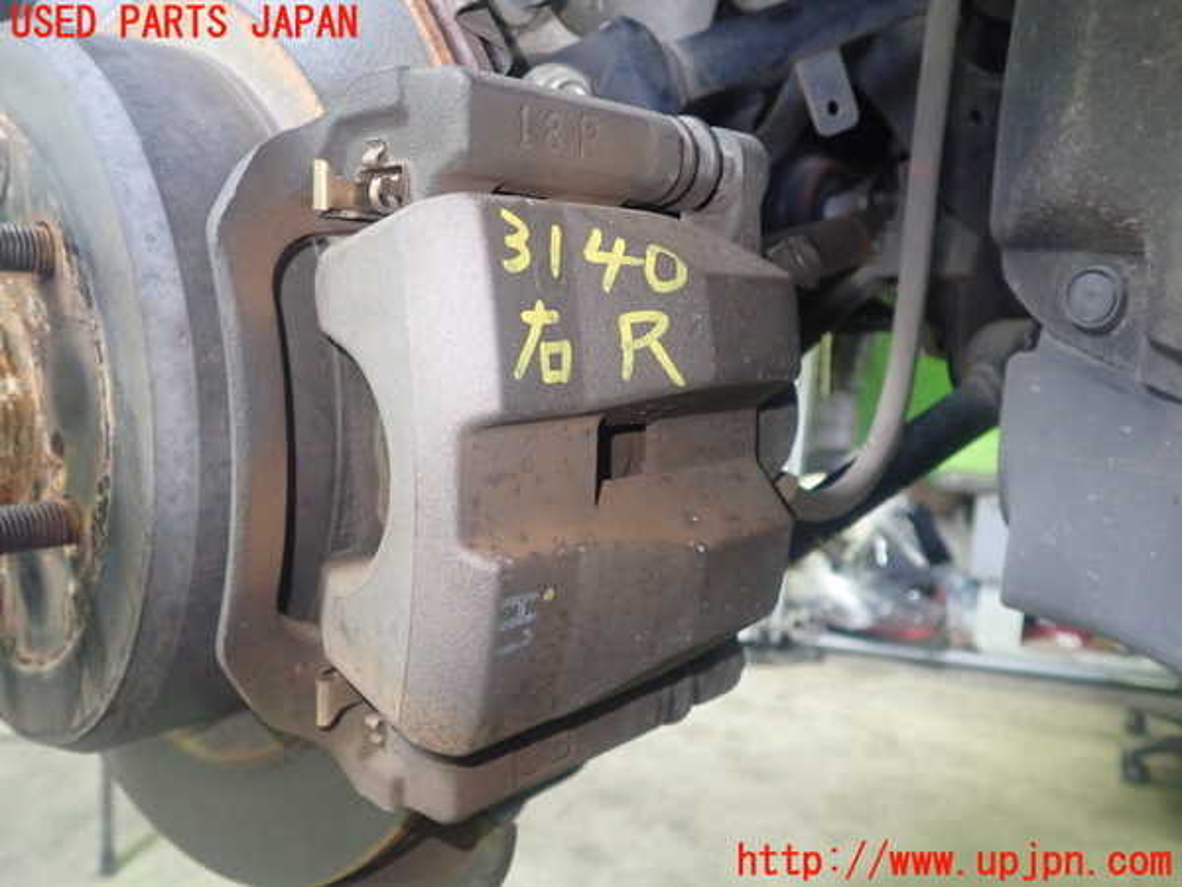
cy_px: 444
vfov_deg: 46.8
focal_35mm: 30
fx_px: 1024
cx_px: 591
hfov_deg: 60.0
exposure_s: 1/30
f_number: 2.3
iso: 640
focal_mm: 5.4
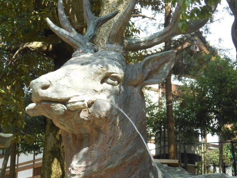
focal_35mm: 94
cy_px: 78
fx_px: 644
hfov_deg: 20.9
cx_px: 109
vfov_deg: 15.7
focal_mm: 13.6
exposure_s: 1/60
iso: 80
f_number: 4.4
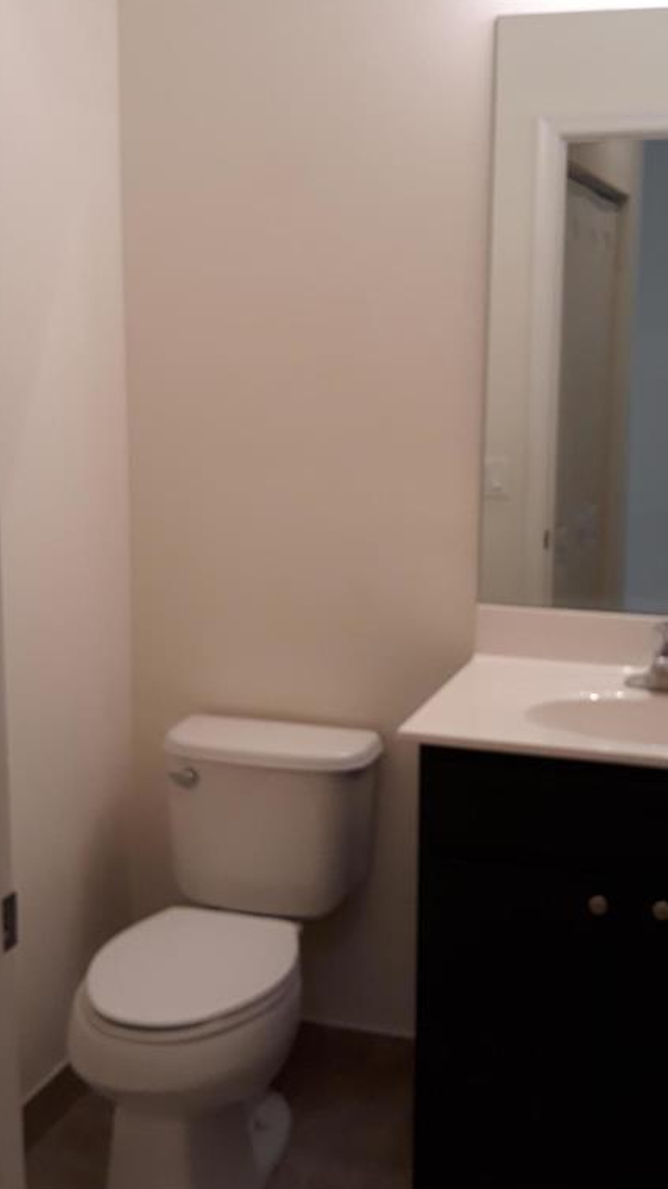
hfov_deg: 37.8
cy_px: 593
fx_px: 977
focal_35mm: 31
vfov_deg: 62.6
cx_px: 341
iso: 80
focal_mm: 3.7
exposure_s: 1/40
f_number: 1.7
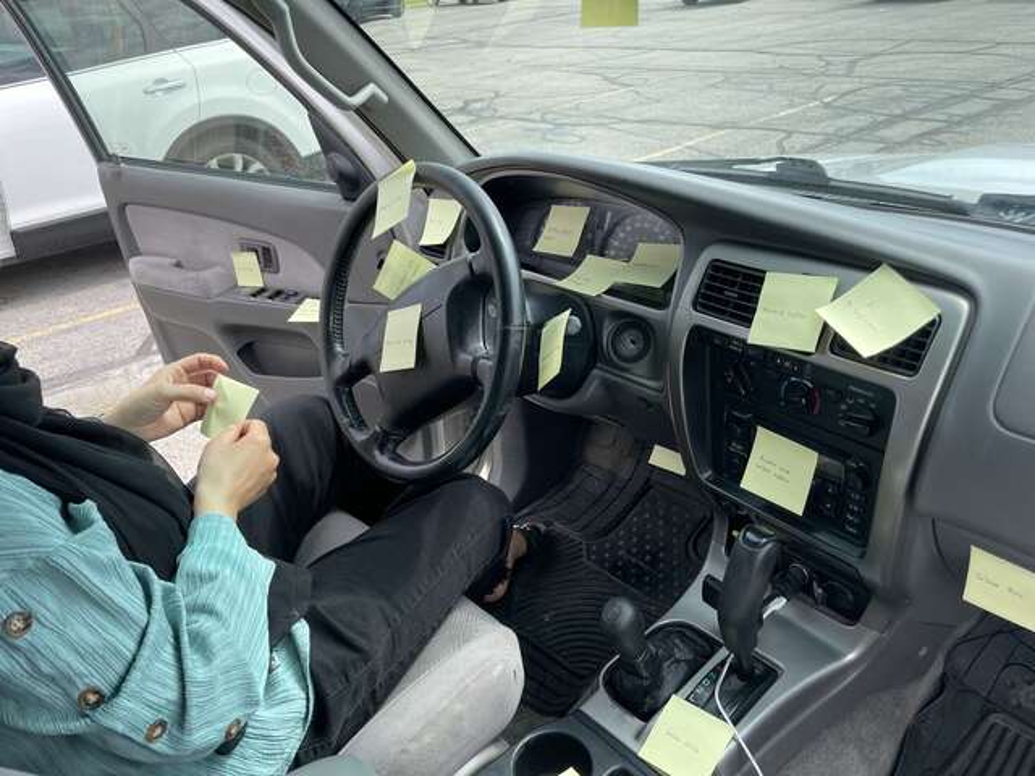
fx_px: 777
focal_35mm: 26
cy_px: 388
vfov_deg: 53.1
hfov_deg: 67.3
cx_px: 518
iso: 32
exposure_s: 1/654
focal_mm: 4.2
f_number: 1.6
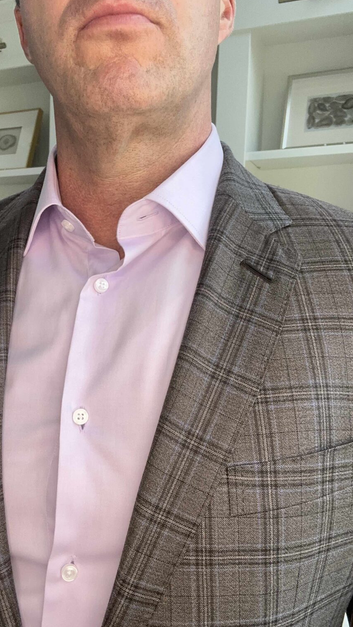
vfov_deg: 59.5
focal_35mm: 33
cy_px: 314
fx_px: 549
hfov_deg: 35.5
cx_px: 136
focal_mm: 2.69
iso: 80
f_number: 1.9
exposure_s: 1/94
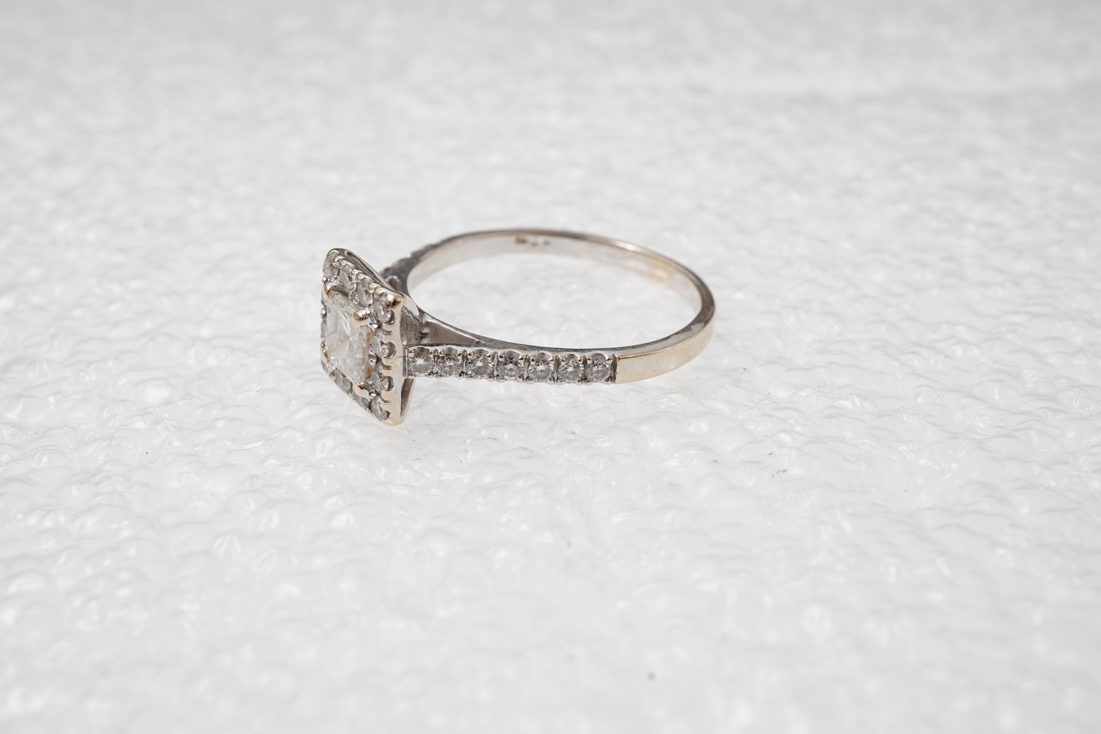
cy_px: 367
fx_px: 1376
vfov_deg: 29.9
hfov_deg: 43.6
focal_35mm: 45
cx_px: 550
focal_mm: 30
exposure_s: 1/125
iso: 400
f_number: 22
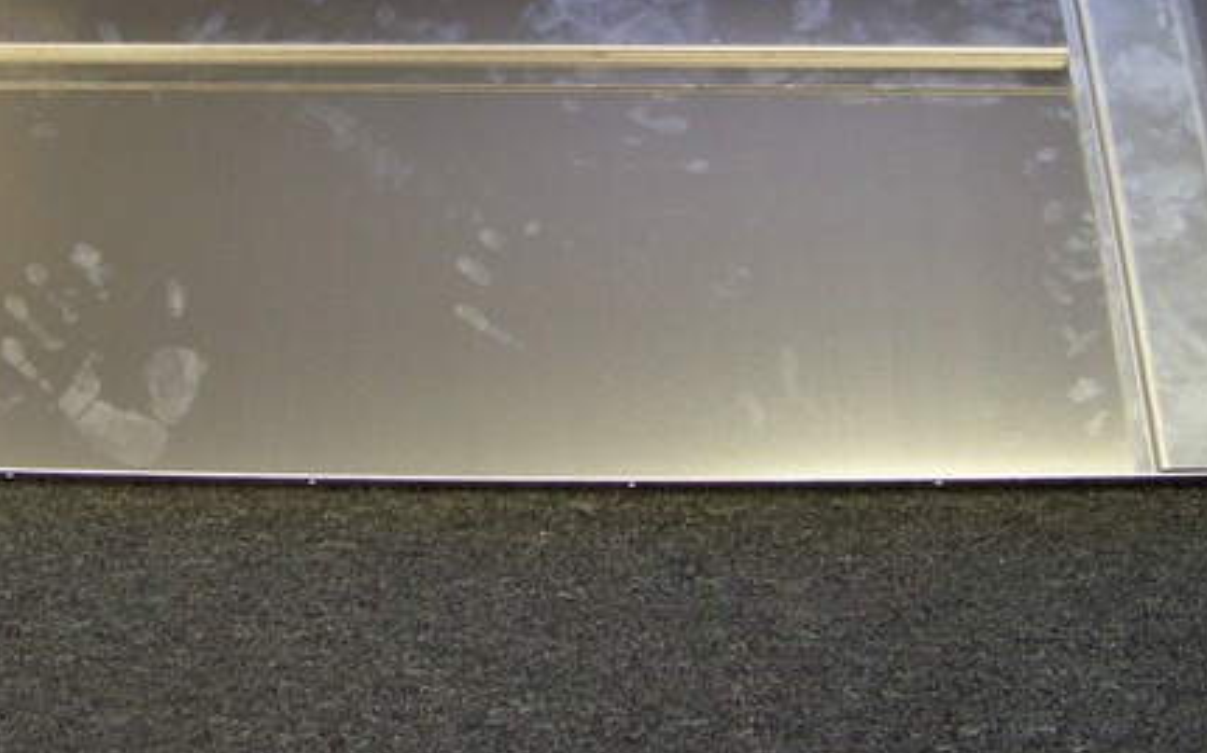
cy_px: 102
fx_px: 2039
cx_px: 501
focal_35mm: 62
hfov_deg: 32.9
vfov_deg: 20.6
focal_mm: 5.85
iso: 166
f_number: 2.8
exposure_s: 1/30
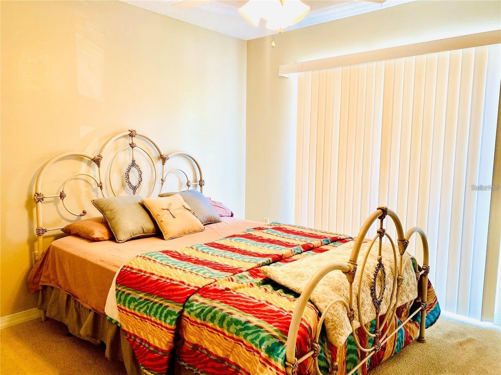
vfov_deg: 53.1
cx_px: 250
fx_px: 376
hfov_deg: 67.3
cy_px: 188
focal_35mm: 26
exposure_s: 1/60
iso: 125
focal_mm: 4.25
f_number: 1.8
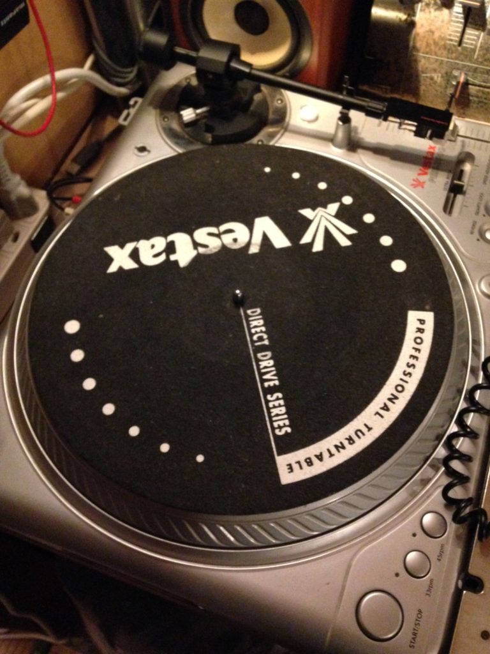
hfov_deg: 42.9
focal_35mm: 33
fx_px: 623
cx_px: 245
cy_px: 327
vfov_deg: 55.4
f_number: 2.4
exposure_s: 1/15
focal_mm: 4.12
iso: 800
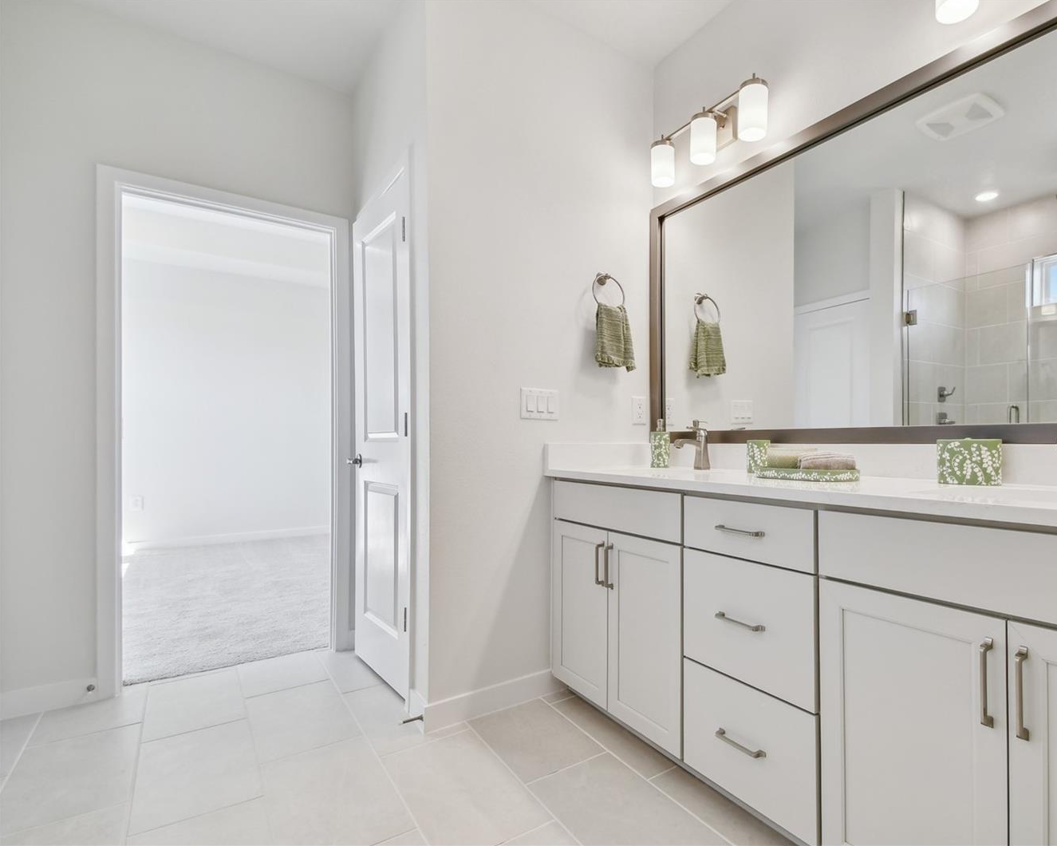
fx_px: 532
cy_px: 421
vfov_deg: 77.0
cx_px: 637
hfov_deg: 88.5
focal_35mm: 17
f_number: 7.1
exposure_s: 1/60
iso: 100
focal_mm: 10
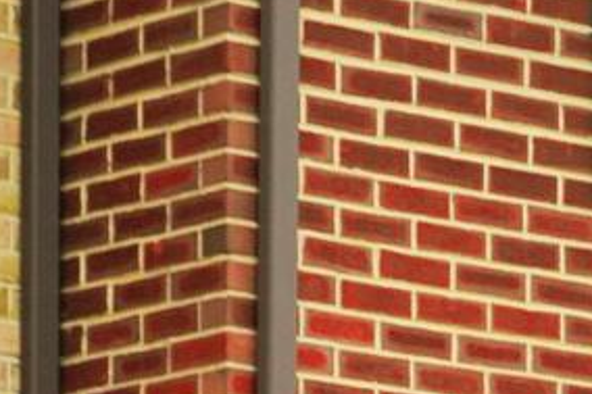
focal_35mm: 433
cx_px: 1828
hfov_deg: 4.6
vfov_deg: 3.1
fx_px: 7116
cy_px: 845
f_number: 6.3
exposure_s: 1/80
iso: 100
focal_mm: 40
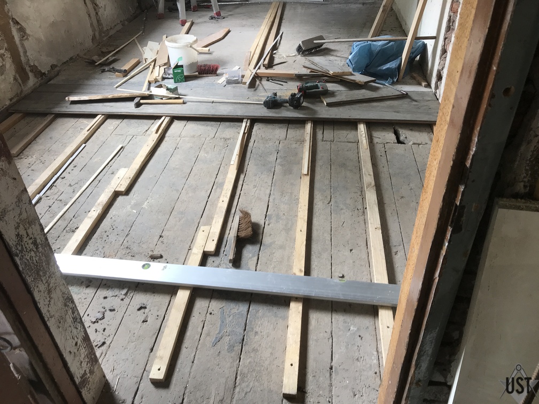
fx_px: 436
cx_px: 270
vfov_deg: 49.7
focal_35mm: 28
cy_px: 202
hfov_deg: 63.4
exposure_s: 1/50
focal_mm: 3.99
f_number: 1.8
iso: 32
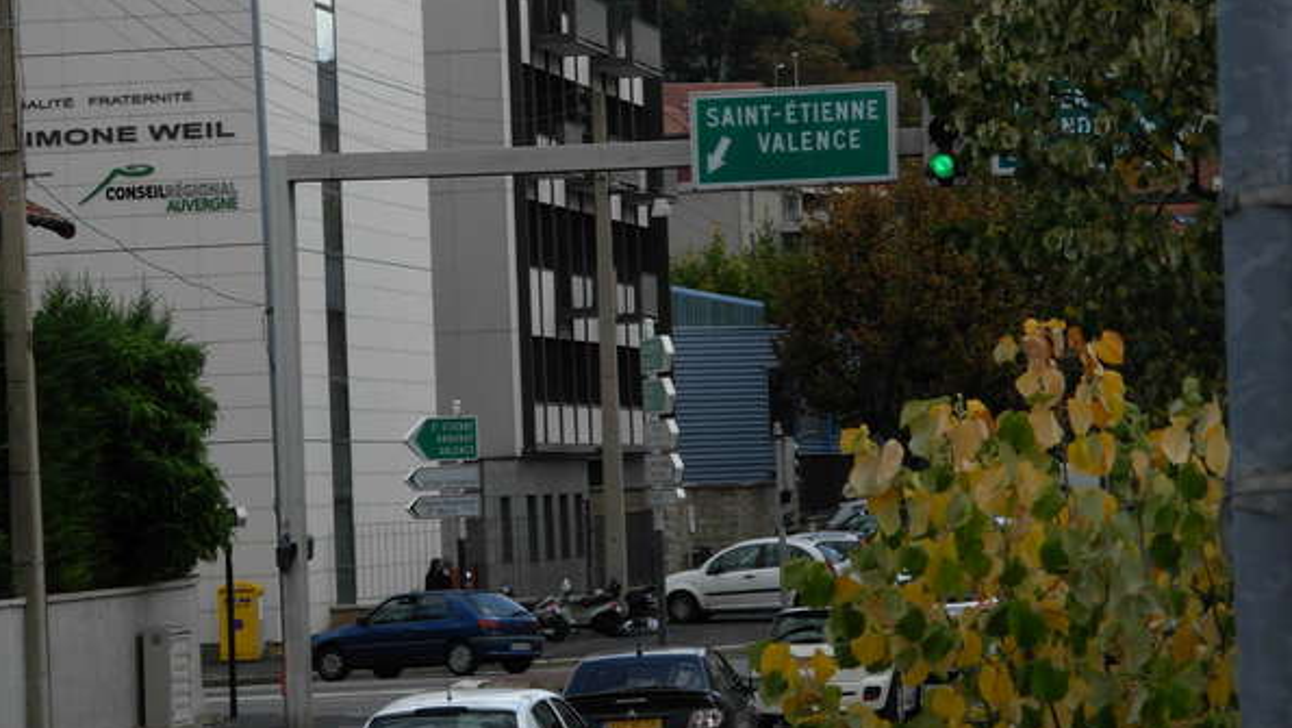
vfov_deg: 7.8
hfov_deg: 13.8
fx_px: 5346
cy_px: 343
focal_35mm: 156
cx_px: 643
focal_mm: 23.5
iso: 79
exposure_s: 1/483
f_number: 4.5
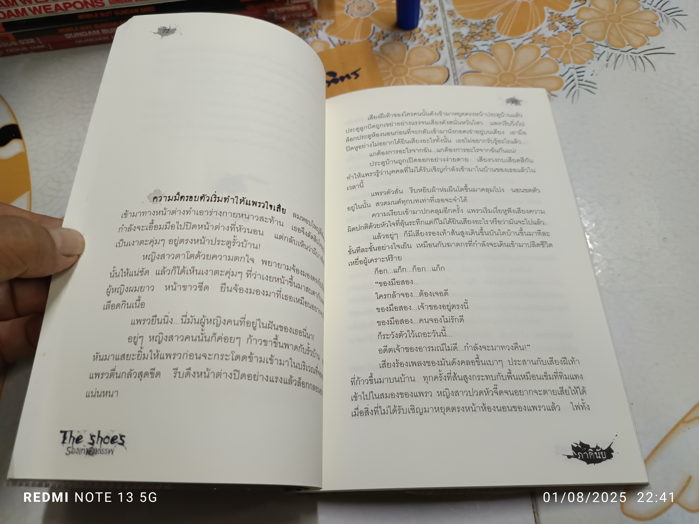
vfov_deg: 56.8
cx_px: 350
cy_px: 262
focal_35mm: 24
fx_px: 485
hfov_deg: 71.6
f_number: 1.7
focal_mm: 5.31
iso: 1179
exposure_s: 1/50
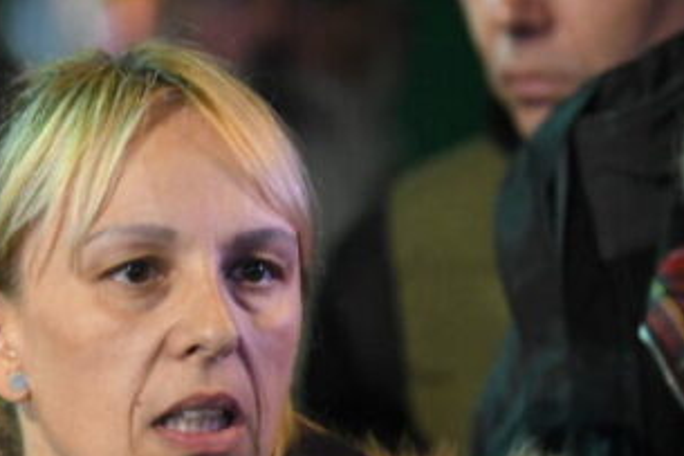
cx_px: 38
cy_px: 465
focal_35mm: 428
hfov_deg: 4.8
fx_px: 8127
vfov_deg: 3.2
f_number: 3.2
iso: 8000
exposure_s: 1/125
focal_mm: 170
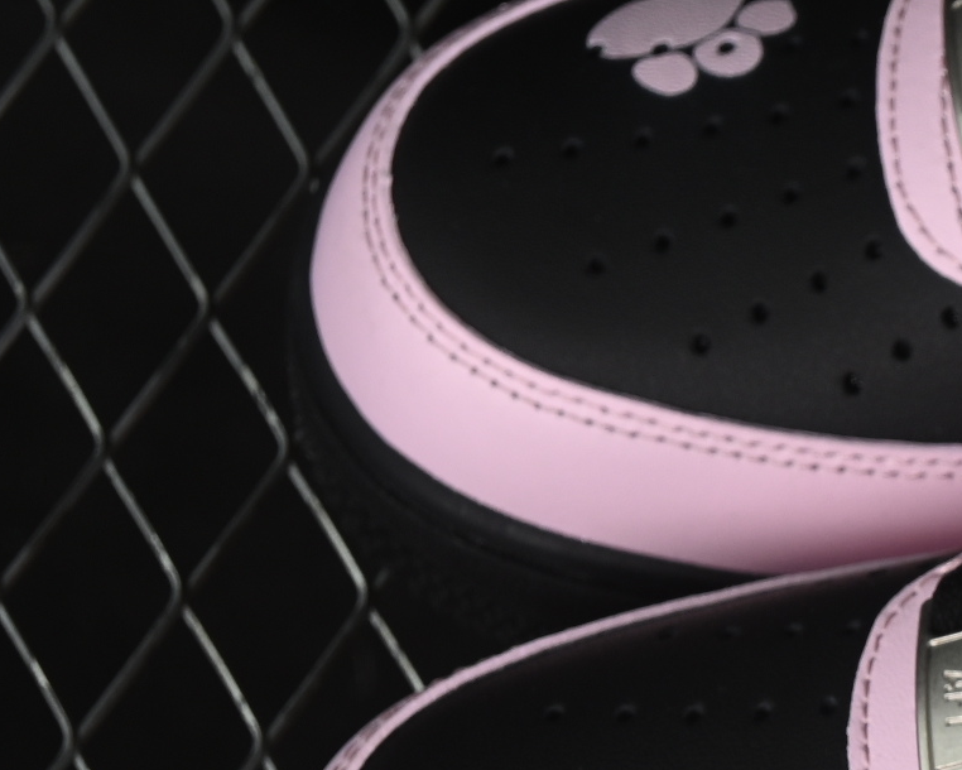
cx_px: 1562
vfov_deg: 6.0
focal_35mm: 257
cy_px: 525
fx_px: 7319
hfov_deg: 7.4
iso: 160
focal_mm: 50
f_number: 6.3
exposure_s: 1/60
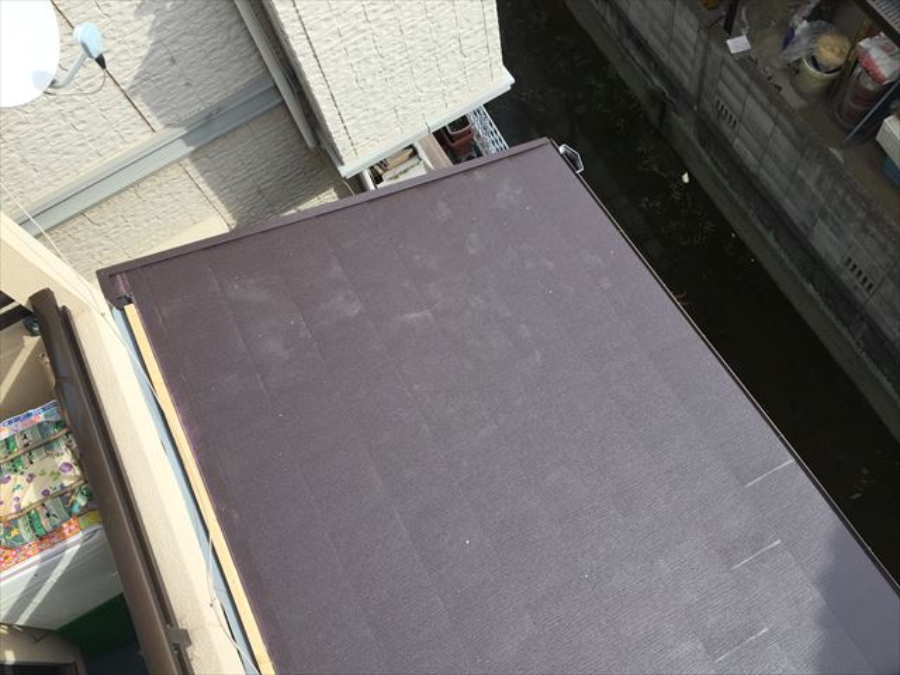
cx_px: 450
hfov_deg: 61.7
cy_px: 338
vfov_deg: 48.2
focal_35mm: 29
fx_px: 754
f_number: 2.2
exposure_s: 1/1014
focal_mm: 4.15
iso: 32
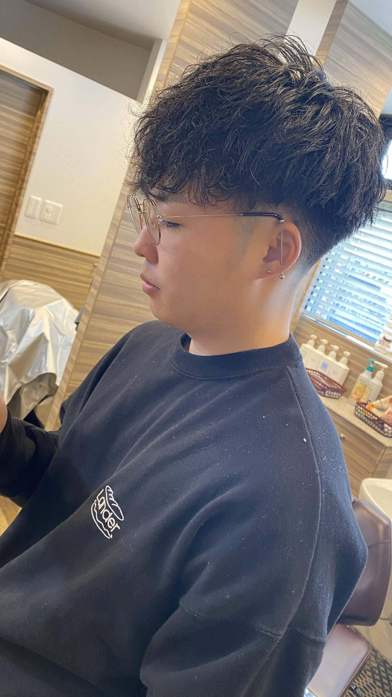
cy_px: 347
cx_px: 158
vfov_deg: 66.1
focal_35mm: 29
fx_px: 536
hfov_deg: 40.0
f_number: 1.8
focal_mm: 4.25
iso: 160
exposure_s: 1/50
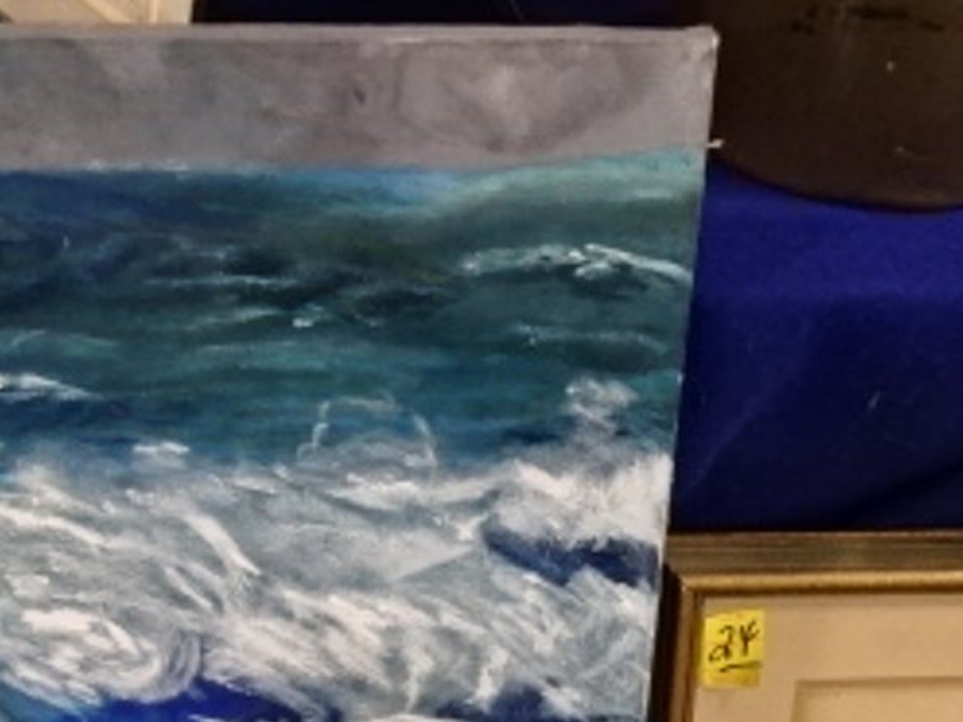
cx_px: 514
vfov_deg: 22.6
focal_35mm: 62
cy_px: 738
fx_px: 1724
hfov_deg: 31.2
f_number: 3.5
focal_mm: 4.1
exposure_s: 1/30
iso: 640
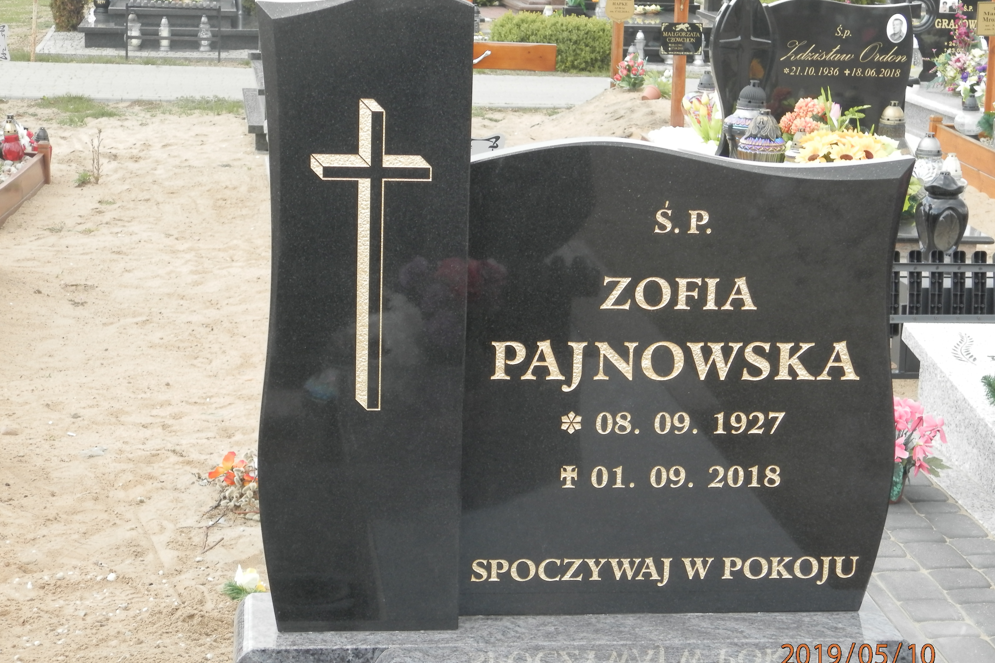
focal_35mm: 71
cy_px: 361
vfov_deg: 19.2
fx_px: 1962
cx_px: 496
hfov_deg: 28.5
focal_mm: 12.2
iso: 100
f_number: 4
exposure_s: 1/125
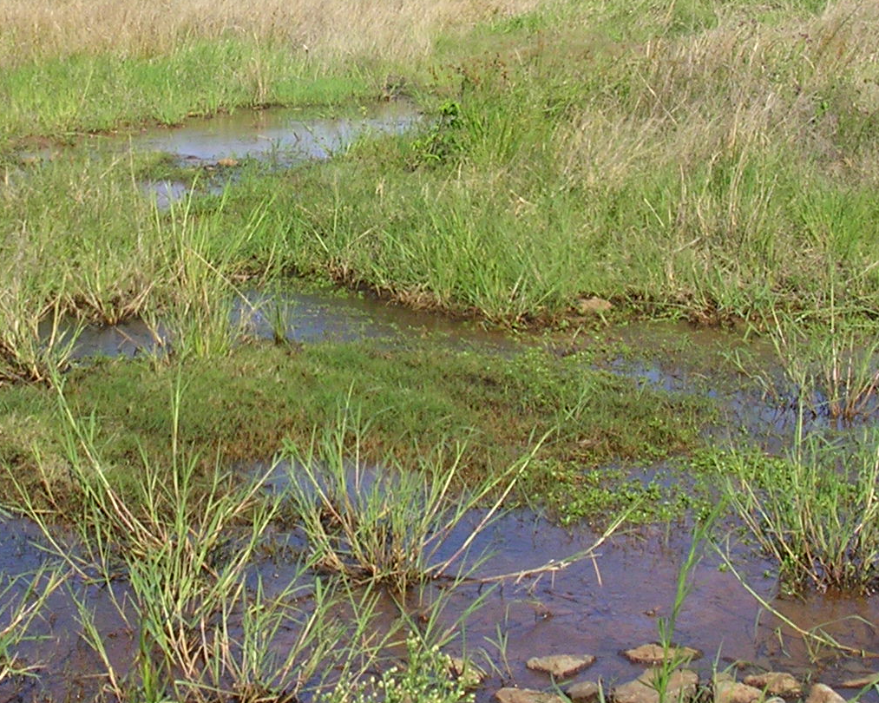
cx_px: 279
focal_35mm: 75
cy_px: 87
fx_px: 1951
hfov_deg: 25.2
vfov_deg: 20.1
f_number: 5.6
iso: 141
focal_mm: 5.8
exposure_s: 1/270
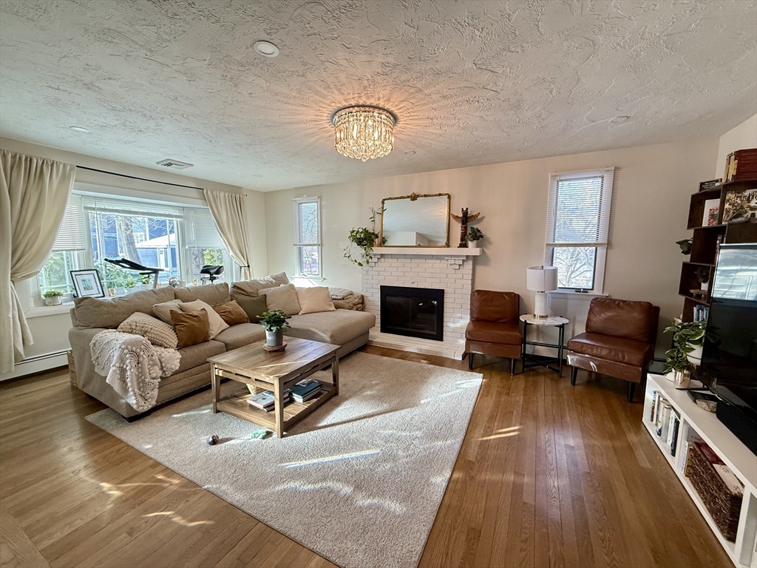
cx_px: 378
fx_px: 306
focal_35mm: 14
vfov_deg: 85.7
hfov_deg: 102.1
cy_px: 284
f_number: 2.2
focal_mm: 2.22
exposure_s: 1/120
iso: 250
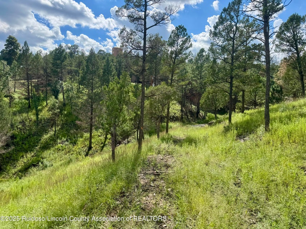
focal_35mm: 24
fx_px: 212
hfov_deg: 71.6
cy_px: 114
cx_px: 153
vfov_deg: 56.8
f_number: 1.78
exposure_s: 1/2710
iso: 80
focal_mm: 6.76
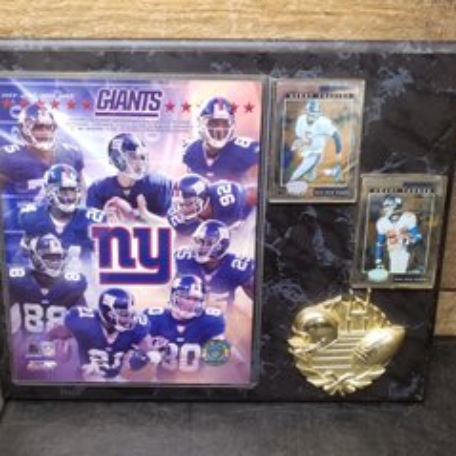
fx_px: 492
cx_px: 201
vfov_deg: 49.7
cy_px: 243
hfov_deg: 49.6
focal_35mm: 33
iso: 250
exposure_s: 1/20
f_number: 2.4
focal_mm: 4.3
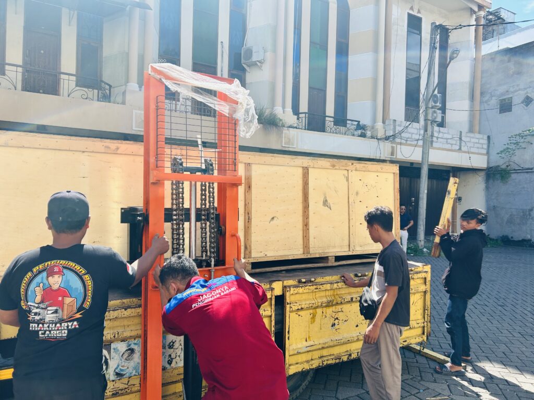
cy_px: 200
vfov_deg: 53.1
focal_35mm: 26
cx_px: 267
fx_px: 401
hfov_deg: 67.3
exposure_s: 1/1553
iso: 50
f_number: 1.5
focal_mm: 5.7
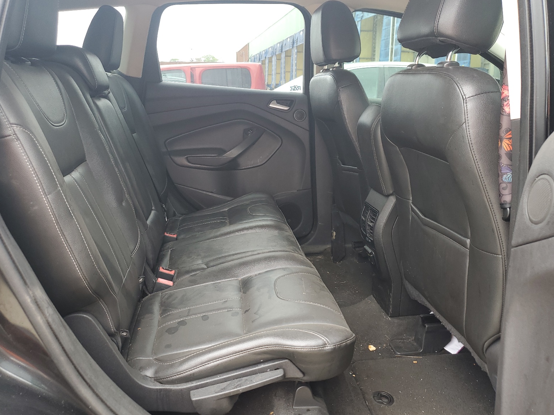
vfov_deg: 51.4
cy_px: 208
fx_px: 432
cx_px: 272
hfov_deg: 65.3
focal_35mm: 27
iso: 50
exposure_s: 1/60.2
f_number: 1.5
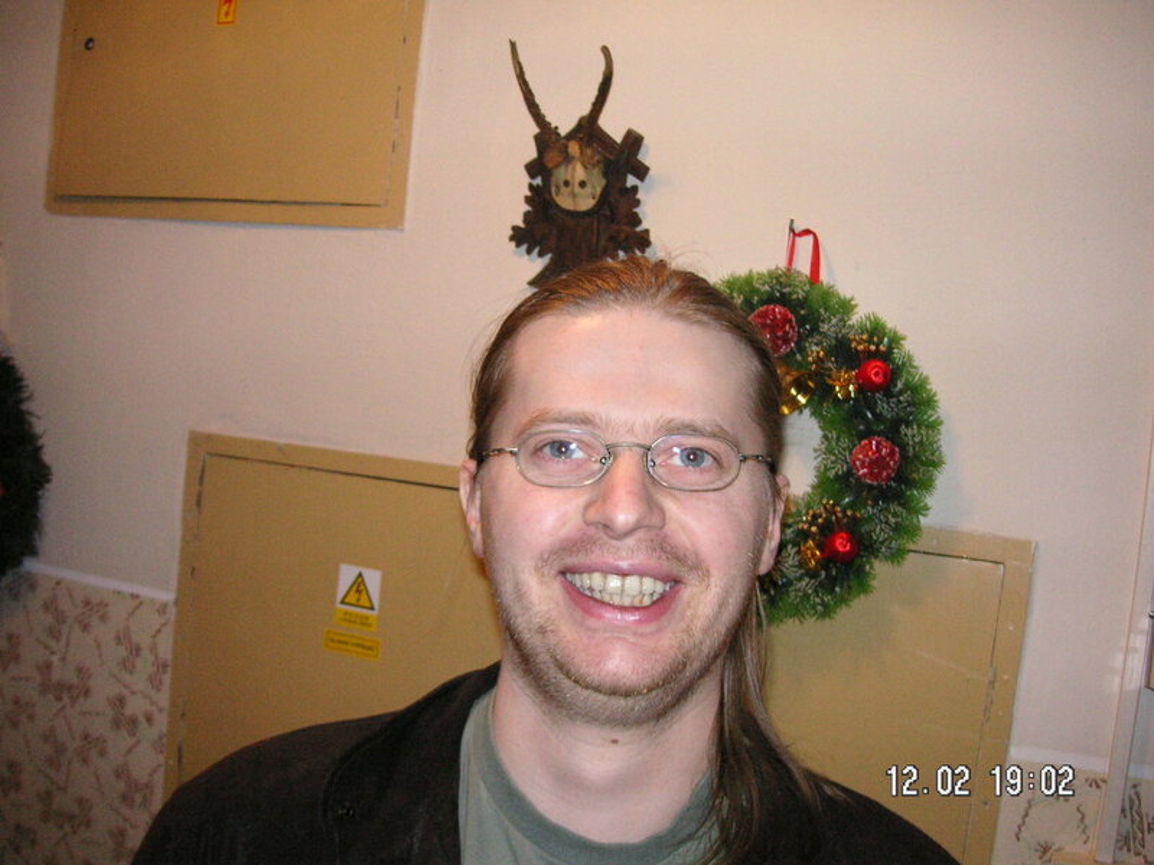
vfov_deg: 38.7
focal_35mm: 37
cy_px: 432
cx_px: 577
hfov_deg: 50.1
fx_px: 1233
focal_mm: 6.1
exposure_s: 1/45
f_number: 2.8
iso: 160
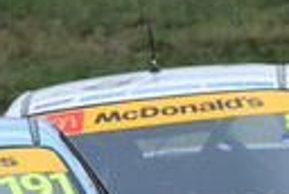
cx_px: 11
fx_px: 37674
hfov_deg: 0.4
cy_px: 176
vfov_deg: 0.3
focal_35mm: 4682
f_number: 13
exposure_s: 1/640
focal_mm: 500
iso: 640
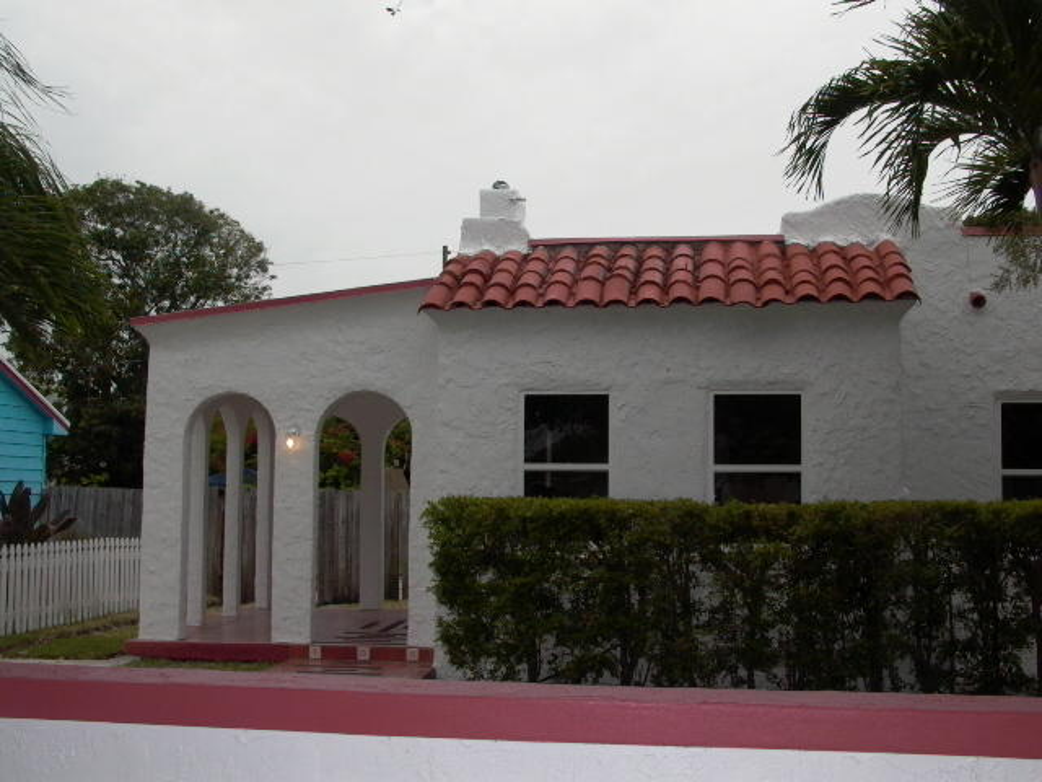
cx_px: 521
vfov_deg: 37.7
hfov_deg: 49.0
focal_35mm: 38
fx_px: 1144
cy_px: 391
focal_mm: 8.19
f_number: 4.79
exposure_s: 1/652
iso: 100
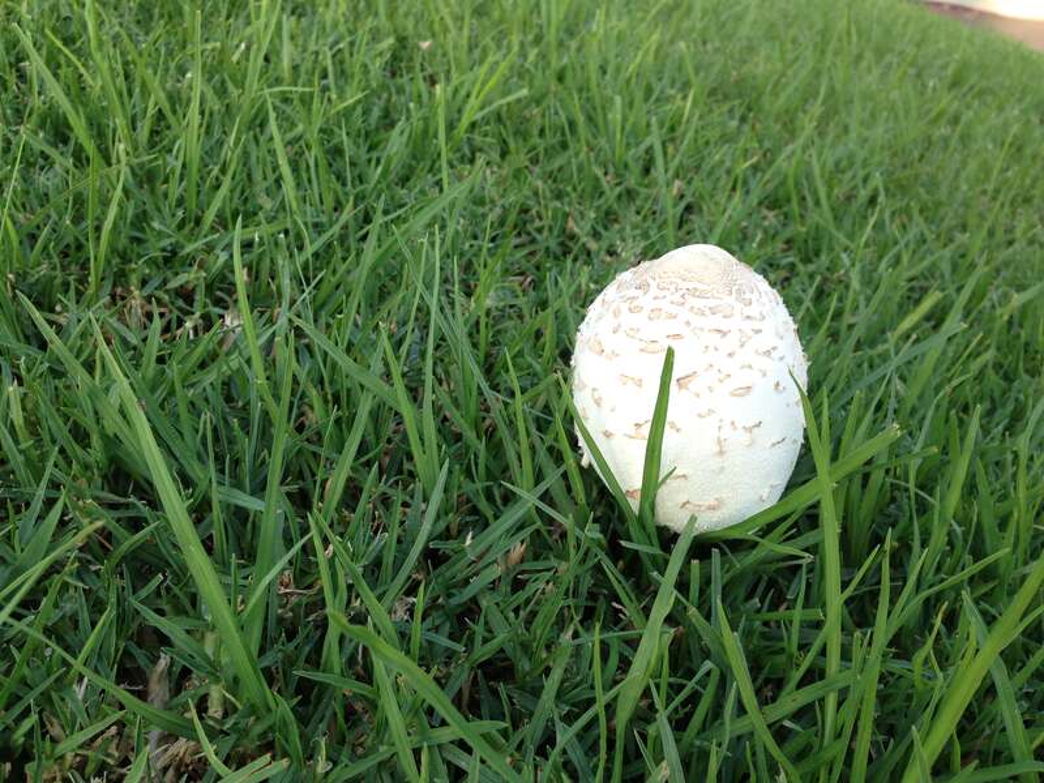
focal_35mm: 33
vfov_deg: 42.9
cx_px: 522
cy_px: 392
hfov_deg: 55.4
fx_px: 995
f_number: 2.4
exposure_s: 1/143
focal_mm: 4.13
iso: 50
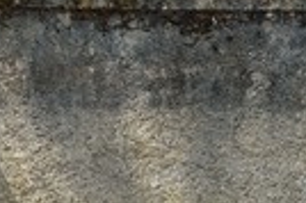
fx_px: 1868
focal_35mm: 220
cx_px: -32
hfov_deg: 9.3
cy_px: -89
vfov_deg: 6.2
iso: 200
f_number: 6.3
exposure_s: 1/800
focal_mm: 70
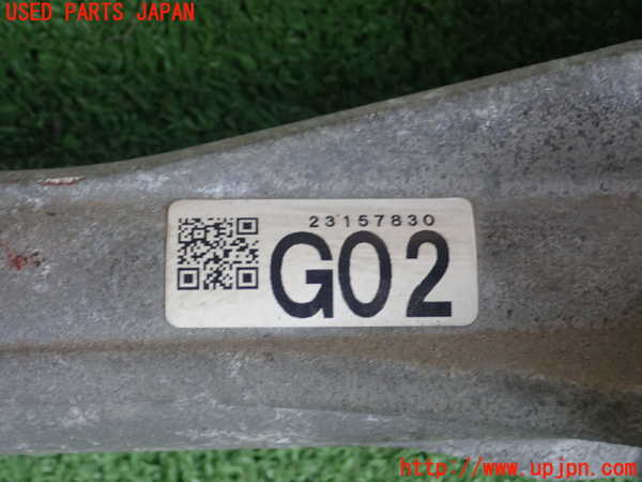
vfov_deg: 18.4
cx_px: 321
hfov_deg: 24.4
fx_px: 1484
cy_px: 241
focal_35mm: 80
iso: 320
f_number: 4.4
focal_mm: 14.41
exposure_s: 1/80
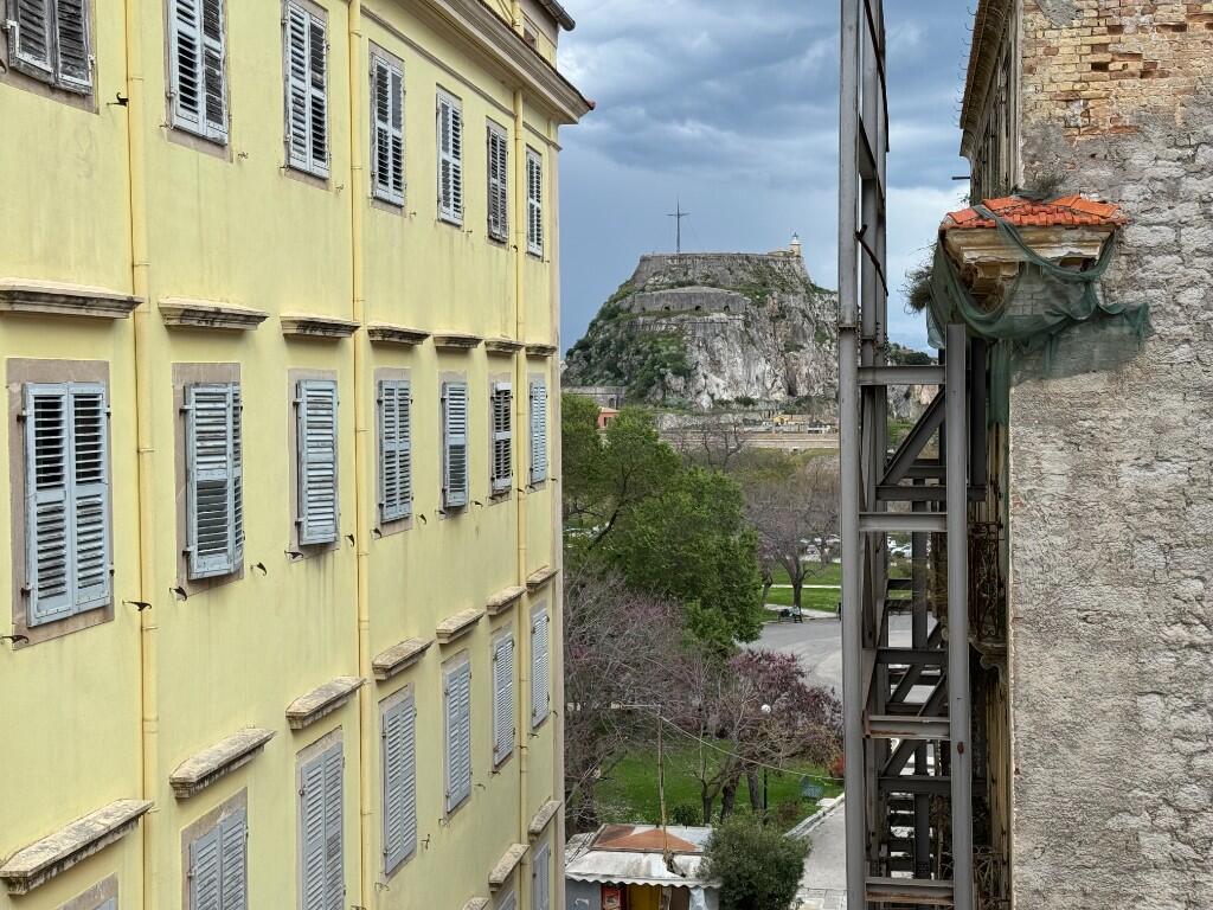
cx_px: 606
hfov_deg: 39.7
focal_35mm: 48
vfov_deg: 30.3
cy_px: 455
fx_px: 1682
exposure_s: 1/3425
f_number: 1.78
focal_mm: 6.76
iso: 64
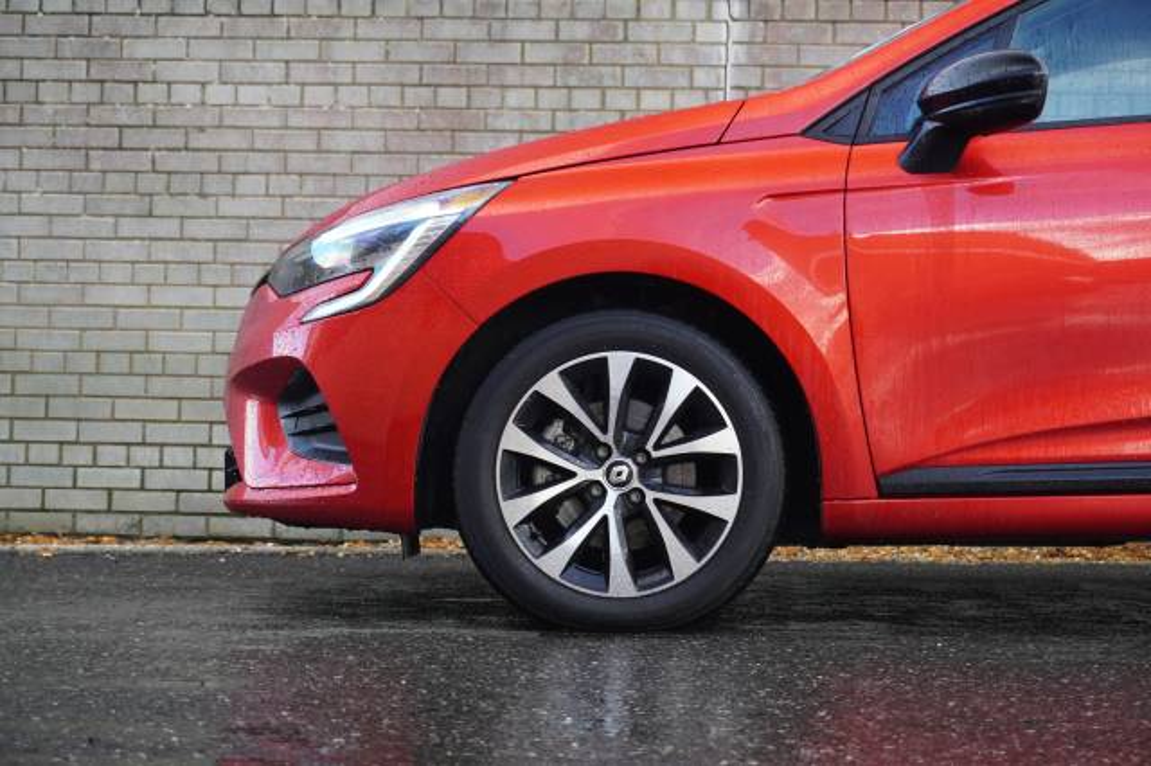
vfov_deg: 21.1
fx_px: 2061
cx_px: 576
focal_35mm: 64
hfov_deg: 31.2
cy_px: 383
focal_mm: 43
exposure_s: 1/160
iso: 1000
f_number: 5.6
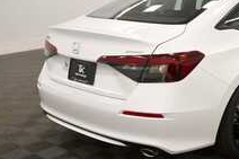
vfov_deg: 26.4
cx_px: 202
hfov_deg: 37.1
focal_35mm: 51
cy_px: 66
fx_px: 338
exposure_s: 1/250
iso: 800
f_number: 5.3
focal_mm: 18
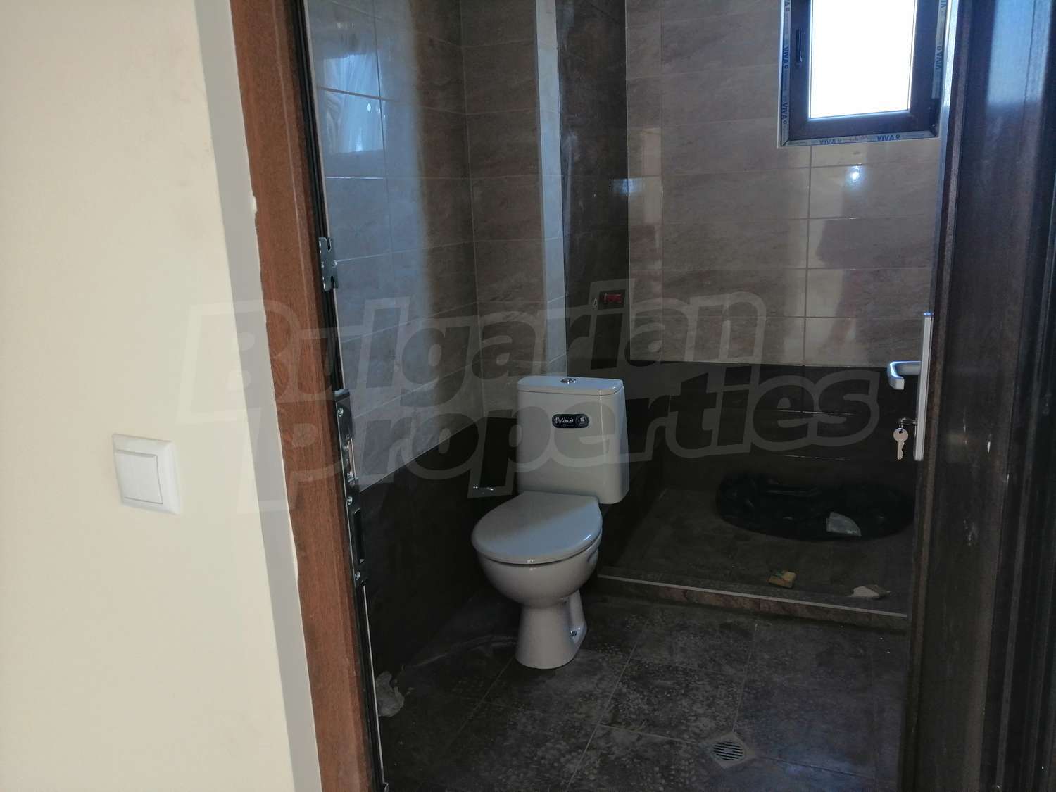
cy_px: 396
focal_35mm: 27
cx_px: 528
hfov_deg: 65.3
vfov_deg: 51.4
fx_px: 824
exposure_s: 1/50
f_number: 1.8
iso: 80
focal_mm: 3.95
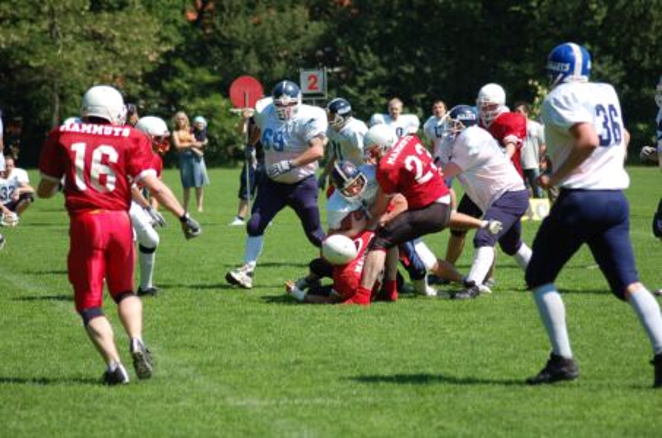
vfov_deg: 6.8
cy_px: 219
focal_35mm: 202
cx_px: 331
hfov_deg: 10.2
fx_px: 3716
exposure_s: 1/1000
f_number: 4.5
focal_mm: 135
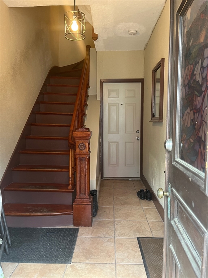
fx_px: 208
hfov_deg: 53.1
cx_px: 104
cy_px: 139
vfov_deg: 67.3
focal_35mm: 26
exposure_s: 1/60
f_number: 1.6
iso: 160
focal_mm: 5.1
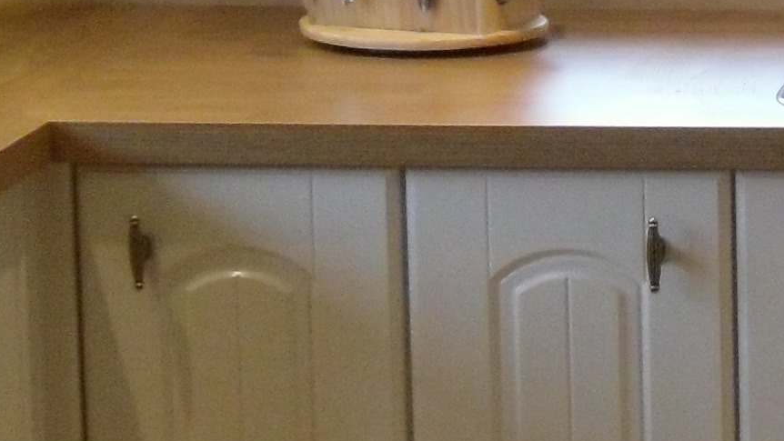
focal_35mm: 177
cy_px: 57
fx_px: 3680
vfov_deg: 6.8
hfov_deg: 11.6
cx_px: 1229
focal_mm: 6.3
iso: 400
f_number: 3.5
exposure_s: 1/45
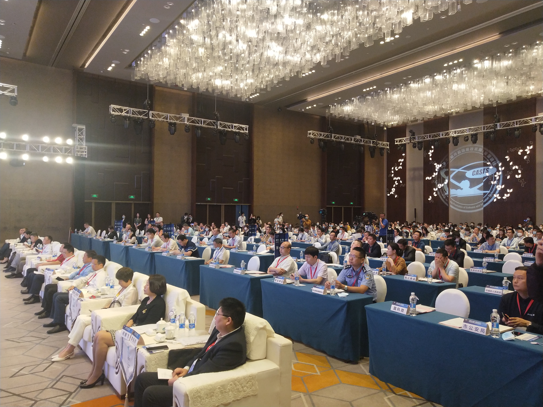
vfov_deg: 46.8
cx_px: 272
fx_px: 471
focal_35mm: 30
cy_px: 204
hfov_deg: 60.0
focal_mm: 3.95
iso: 238
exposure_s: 1/100
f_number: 1.8
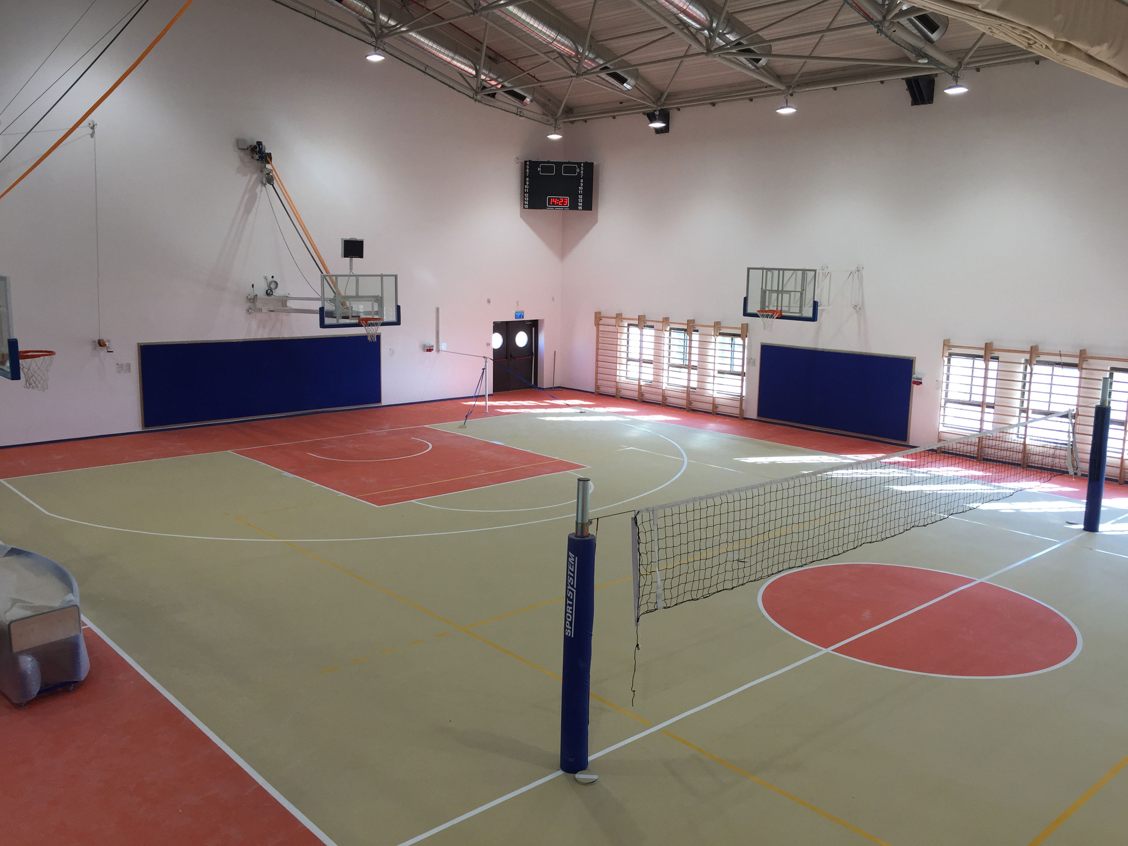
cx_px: 564
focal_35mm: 29
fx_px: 945
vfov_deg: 48.2
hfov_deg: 61.7
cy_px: 423
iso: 40
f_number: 2.2
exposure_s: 1/100
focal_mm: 4.15
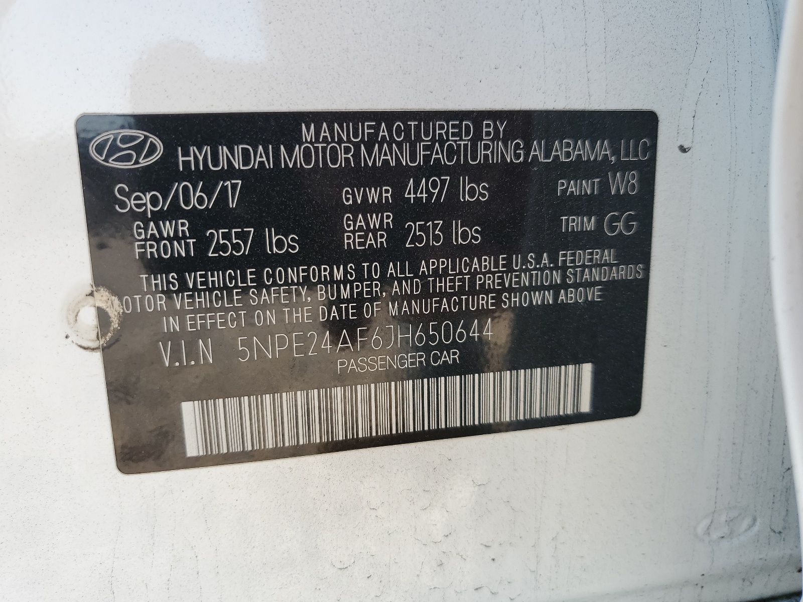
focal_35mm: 26
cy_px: 301
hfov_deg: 67.3
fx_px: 603
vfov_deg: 53.1
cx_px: 402
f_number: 1.5
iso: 50
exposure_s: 1/385
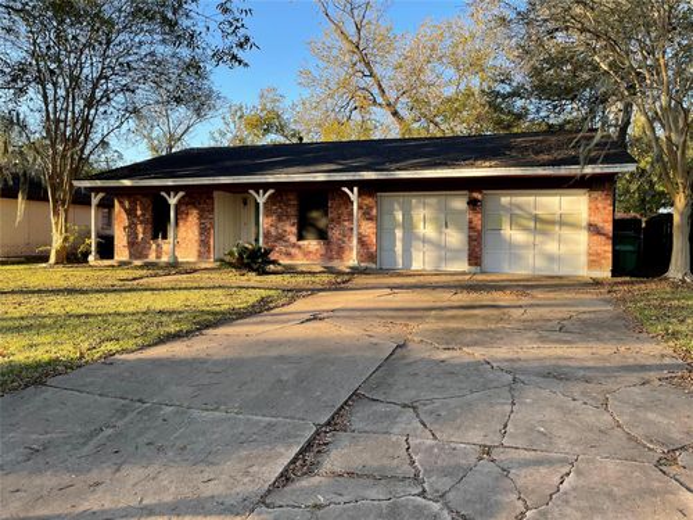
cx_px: 346
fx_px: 521
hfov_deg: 67.3
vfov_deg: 53.1
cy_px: 260
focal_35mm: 26
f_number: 1.6
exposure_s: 1/596
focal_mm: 4.2
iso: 32
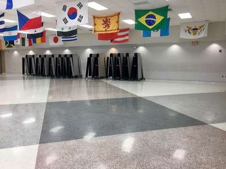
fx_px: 189
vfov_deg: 48.2
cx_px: 113
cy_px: 84
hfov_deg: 61.7
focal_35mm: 29
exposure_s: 1/30
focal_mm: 4.15
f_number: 2.2
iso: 32
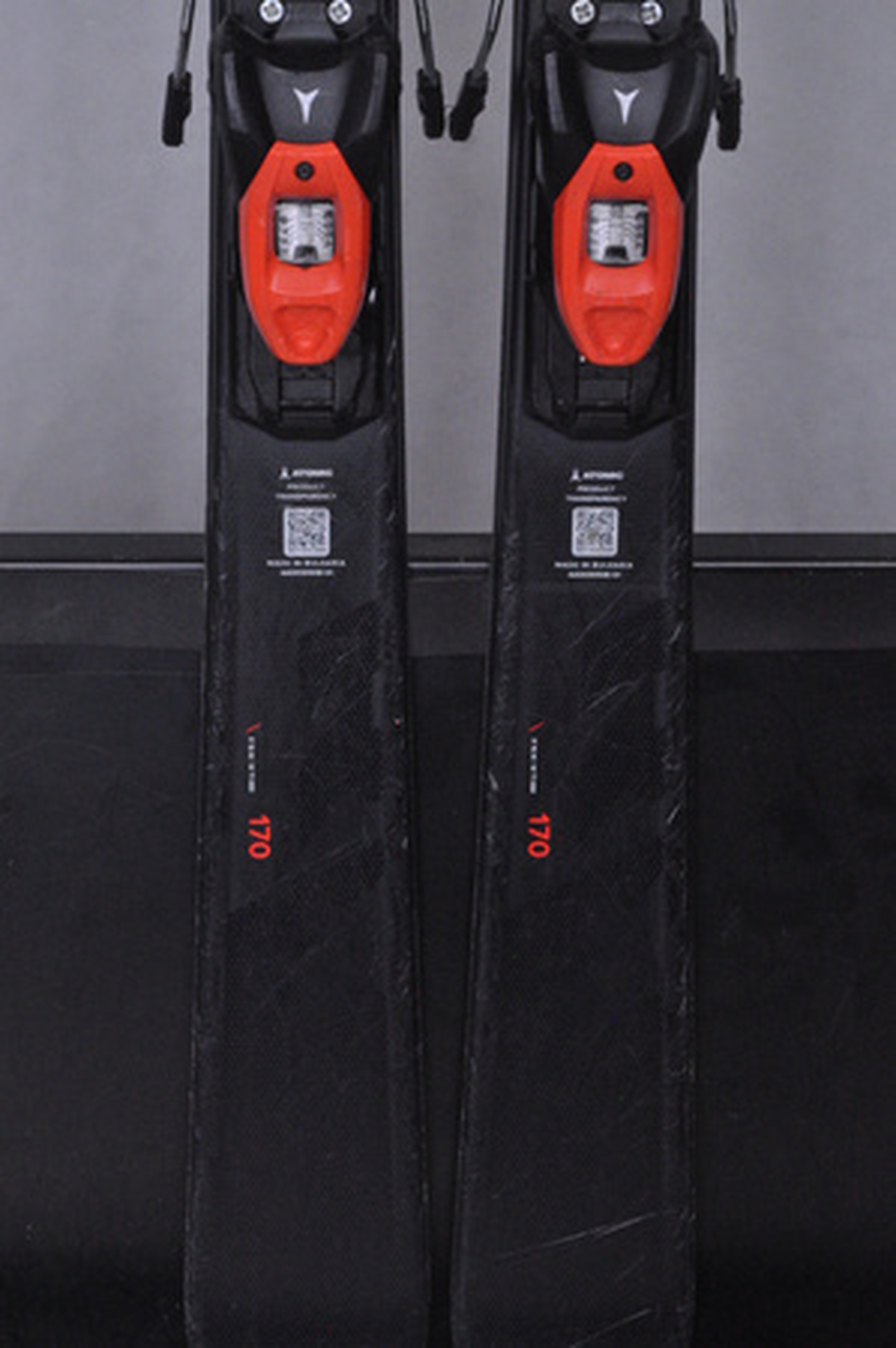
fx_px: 4209
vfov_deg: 18.2
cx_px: 448
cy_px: 674
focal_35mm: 112
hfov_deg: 12.2
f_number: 9.5
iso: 3200
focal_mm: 75
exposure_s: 1/125
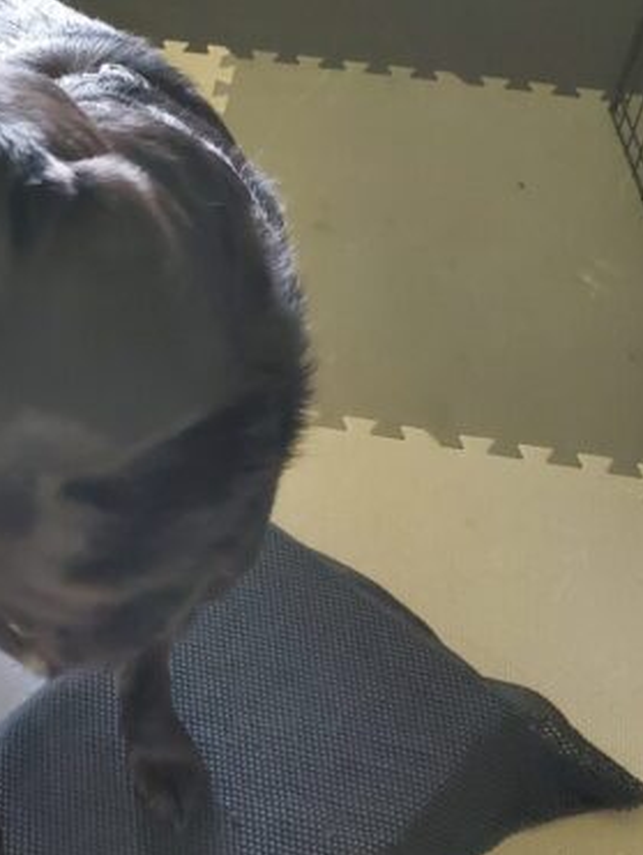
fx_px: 1385
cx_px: -23
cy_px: 403
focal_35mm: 56
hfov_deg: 24.7
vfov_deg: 34.3
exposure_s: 1/59
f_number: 1.5
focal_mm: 4.3
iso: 800
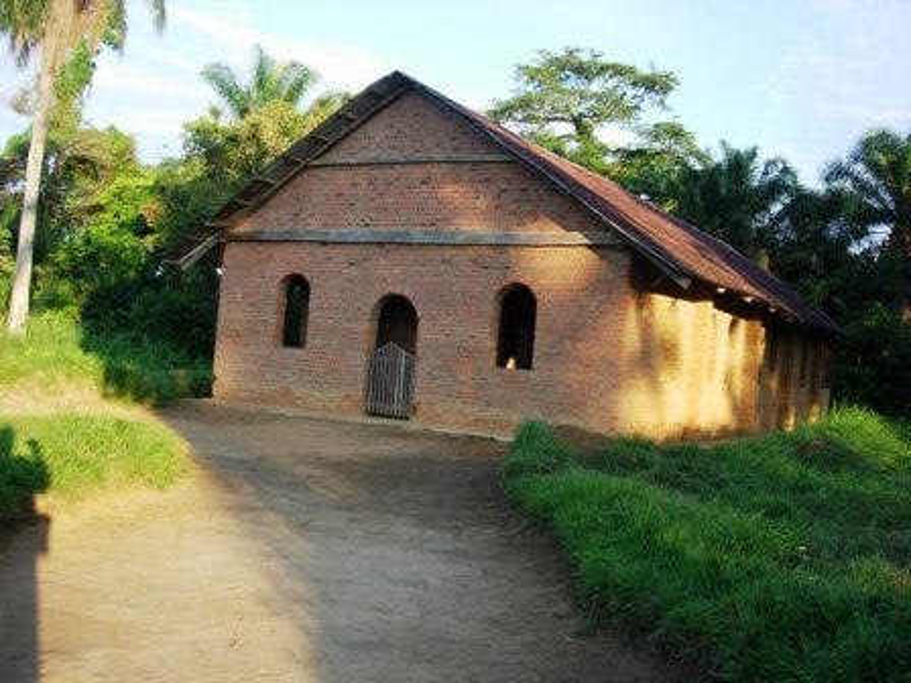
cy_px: 342
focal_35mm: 38
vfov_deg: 37.7
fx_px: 1000
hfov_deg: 49.0
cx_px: 456
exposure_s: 1/242
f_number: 2.8
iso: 64
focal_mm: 7.8
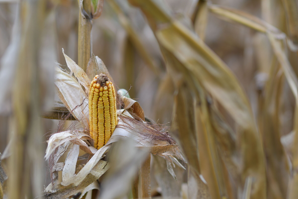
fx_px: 1051
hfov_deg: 16.1
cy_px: 100
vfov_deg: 10.8
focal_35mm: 127
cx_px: 149
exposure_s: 1/400
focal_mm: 85
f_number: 1.8
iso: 100
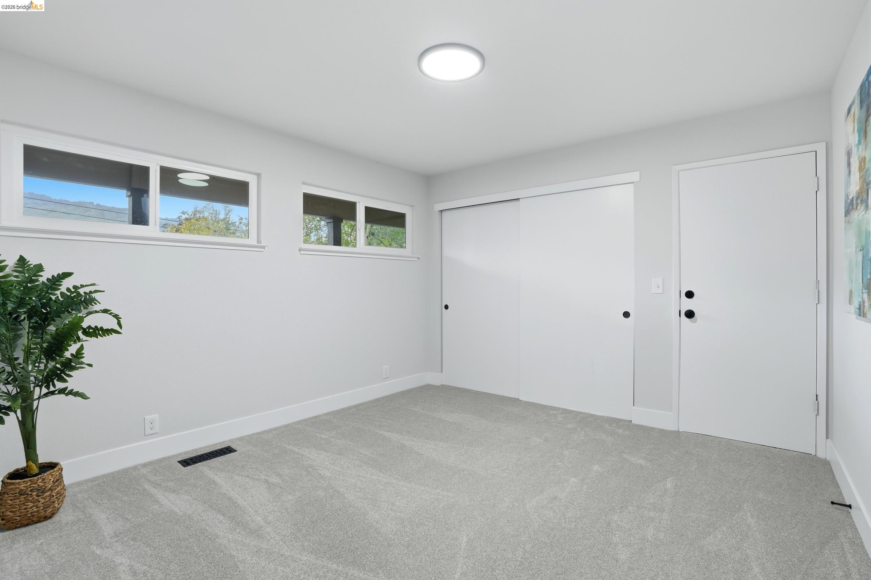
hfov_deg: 96.7
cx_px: 436
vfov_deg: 73.7
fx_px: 387
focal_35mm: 16
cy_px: 290
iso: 250
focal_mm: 16
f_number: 9
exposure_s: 1/100
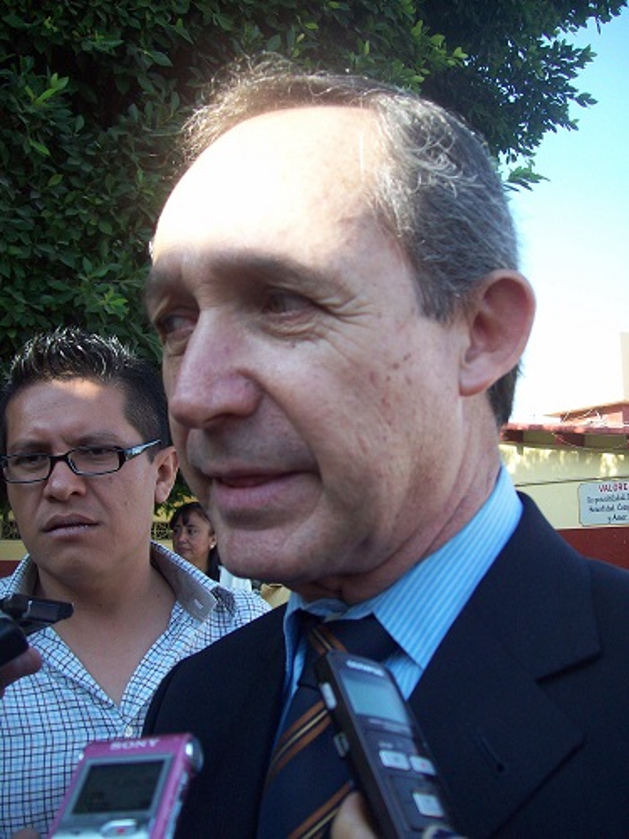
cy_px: 420
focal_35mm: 36
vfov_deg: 51.4
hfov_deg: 39.7
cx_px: 314
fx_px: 872
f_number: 2.7
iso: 80
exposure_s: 1/266
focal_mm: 6
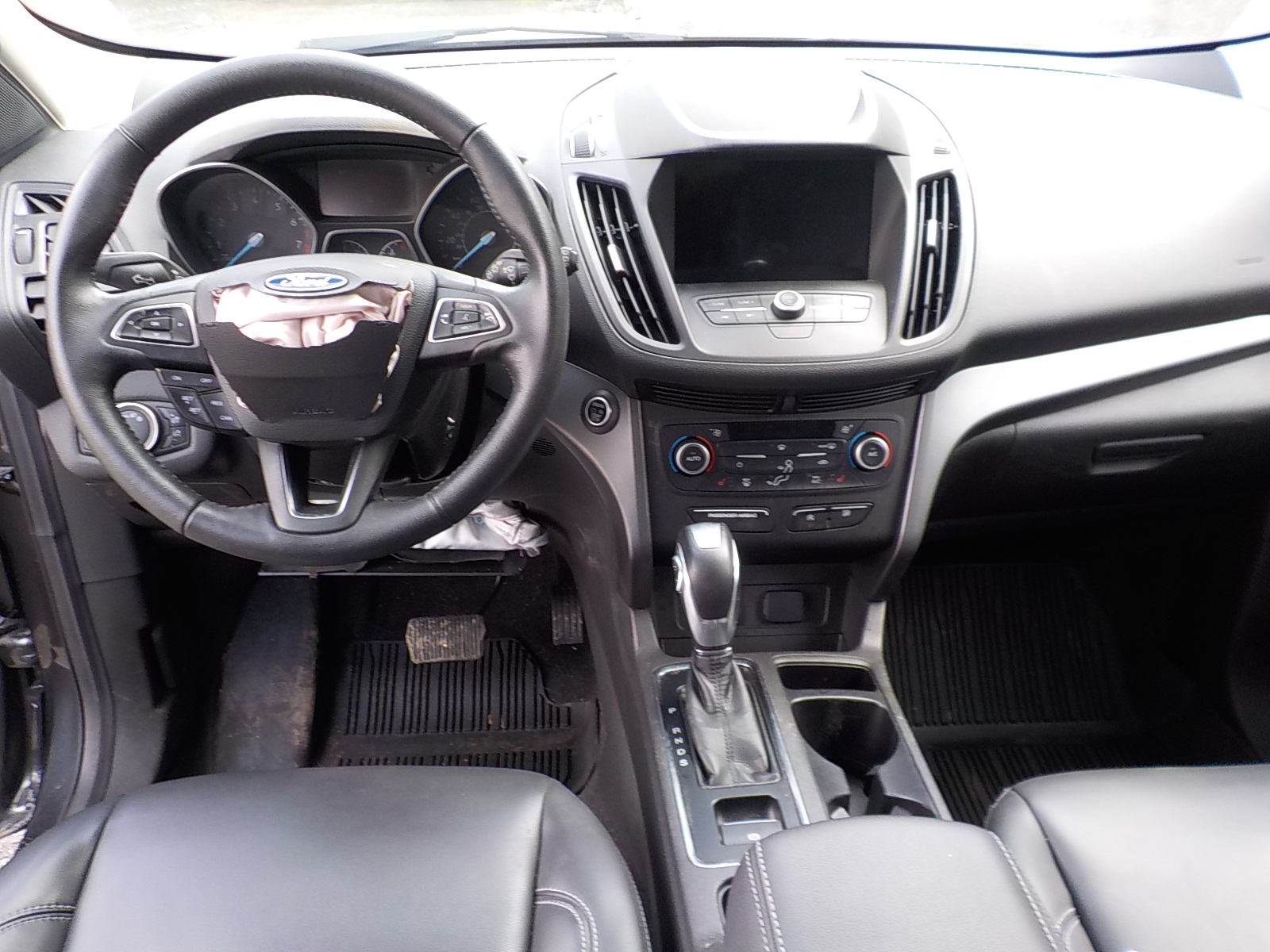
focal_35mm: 30
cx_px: 635
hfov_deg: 60.0
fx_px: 1101
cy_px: 476
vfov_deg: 46.8
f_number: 3.3
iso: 125
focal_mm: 4.1
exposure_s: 1/50
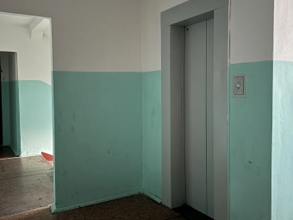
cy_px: 106
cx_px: 143
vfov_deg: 42.9
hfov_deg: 55.3
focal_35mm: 33
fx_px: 279
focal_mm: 6.86
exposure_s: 1/9
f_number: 1.78
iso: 1250
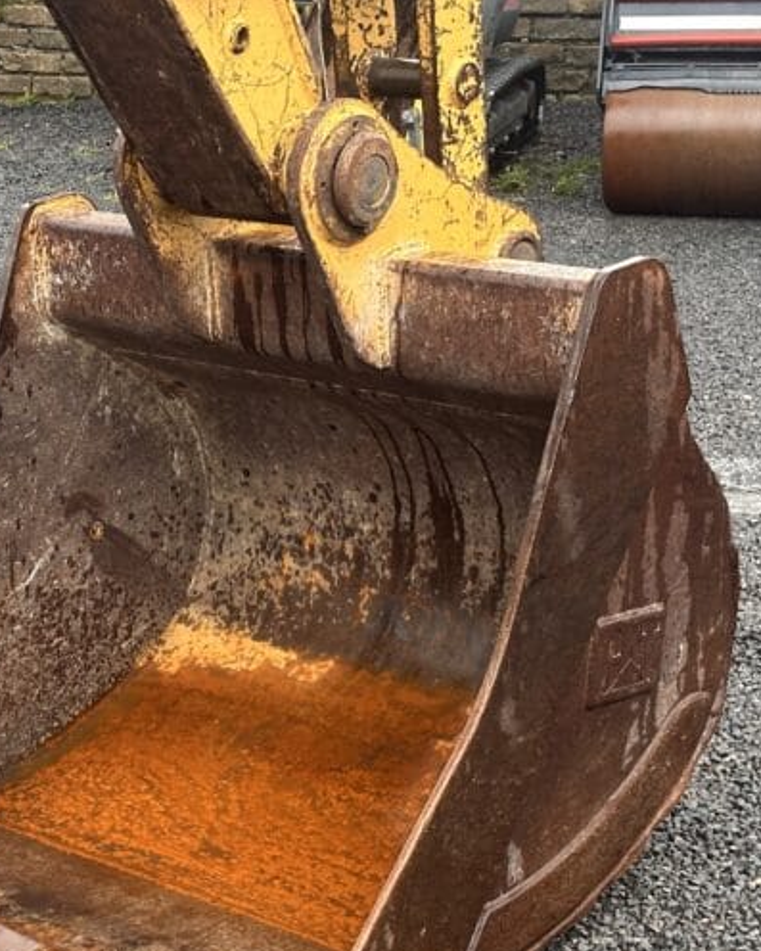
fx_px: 2392
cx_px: 194
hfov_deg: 18.0
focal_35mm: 85
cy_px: 643
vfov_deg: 22.4
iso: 160
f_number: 1.78
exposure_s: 1/60
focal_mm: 6.86
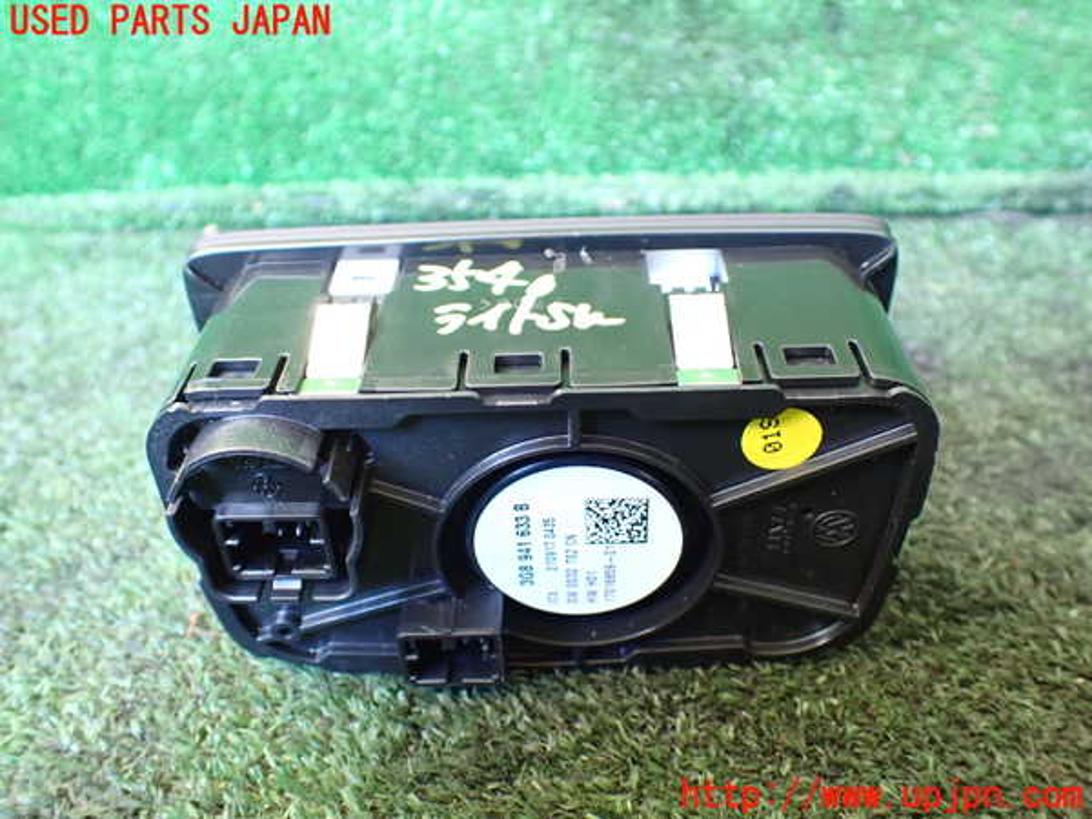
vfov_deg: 46.8
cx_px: 546
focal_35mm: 30
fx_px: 946
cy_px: 410
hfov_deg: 60.0
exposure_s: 1/40
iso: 800
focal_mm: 5.4
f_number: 2.3
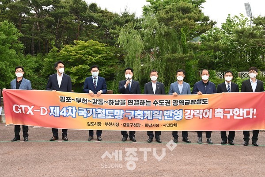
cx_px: 132
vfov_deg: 31.9
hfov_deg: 46.4
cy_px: 88
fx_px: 309
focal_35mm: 42
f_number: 8
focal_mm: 42
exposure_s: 1/160
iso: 1000
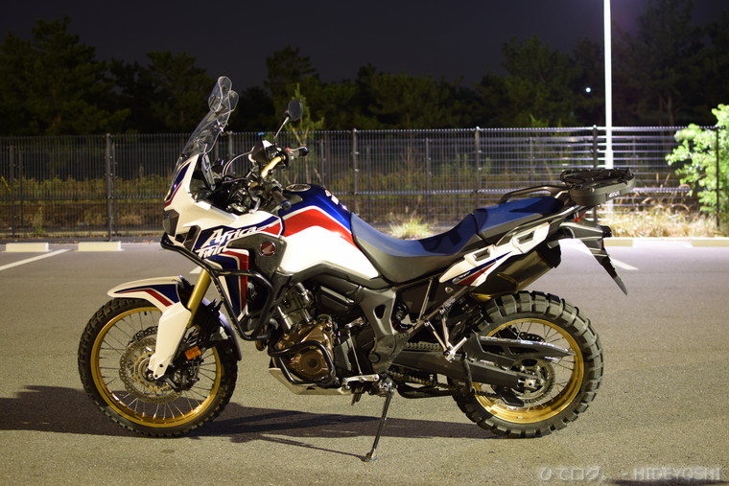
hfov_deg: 37.8
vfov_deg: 25.8
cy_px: 243
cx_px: 364
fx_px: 1063
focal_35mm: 52
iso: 200
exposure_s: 3
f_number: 2.8
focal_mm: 35
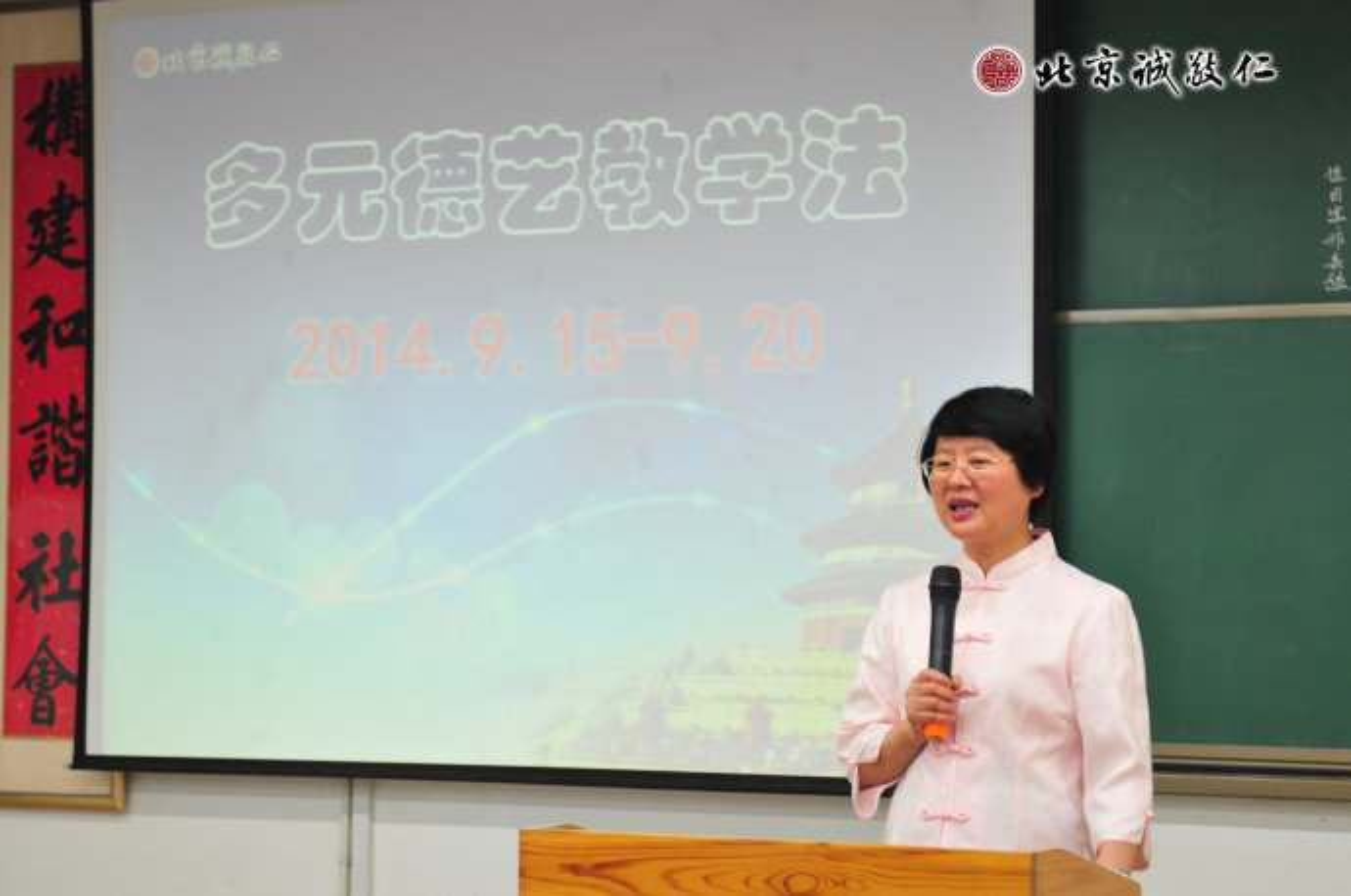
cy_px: 448
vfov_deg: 15.1
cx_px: 676
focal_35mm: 90
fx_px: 3373
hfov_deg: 22.7
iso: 200
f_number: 3.2
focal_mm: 60
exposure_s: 1/40
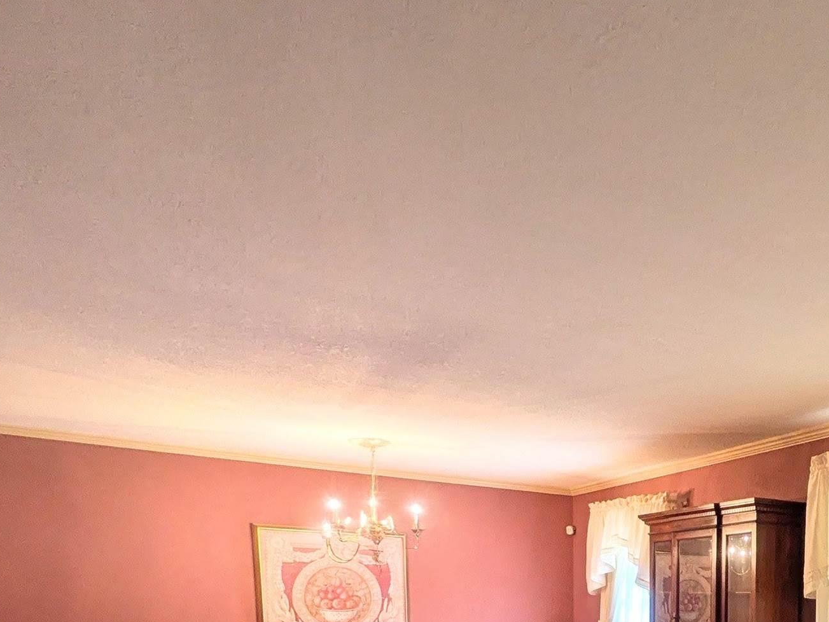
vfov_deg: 36.2
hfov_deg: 49.7
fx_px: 790
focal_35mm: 33
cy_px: 690
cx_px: 734
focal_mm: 1.85
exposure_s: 1/40
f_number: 2.2
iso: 83
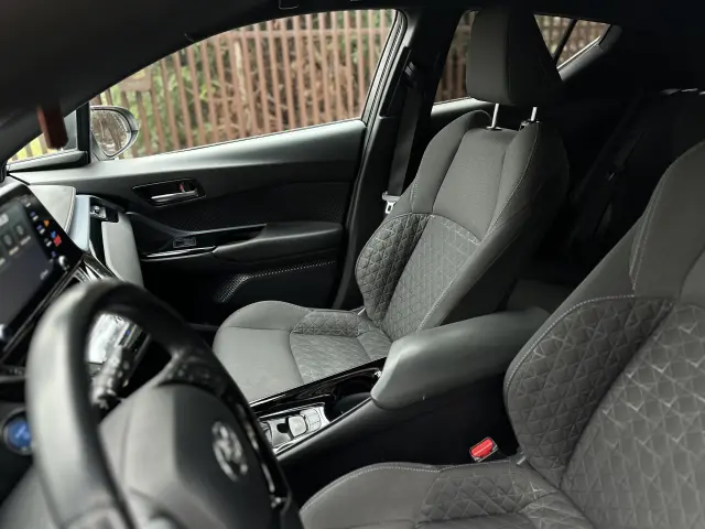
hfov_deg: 71.6
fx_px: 489
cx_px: 352
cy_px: 264
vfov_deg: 56.8
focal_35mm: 24
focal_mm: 6.86
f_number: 1.78
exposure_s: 1/50
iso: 400
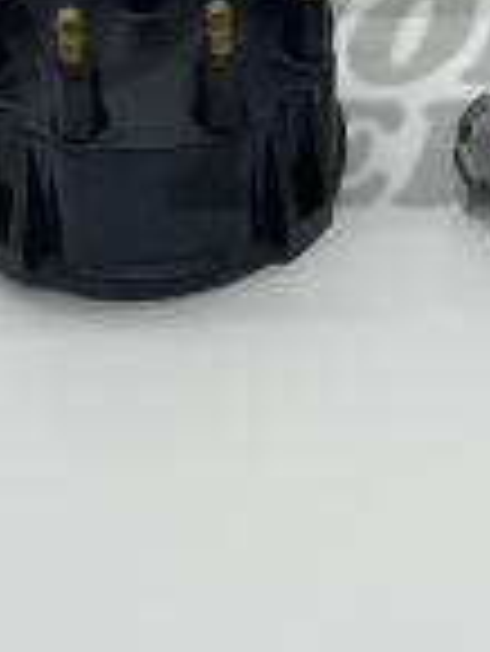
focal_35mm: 80
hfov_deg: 18.2
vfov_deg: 23.6
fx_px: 1508
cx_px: 418
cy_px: 45
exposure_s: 1/869
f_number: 1.8
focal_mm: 3
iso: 16
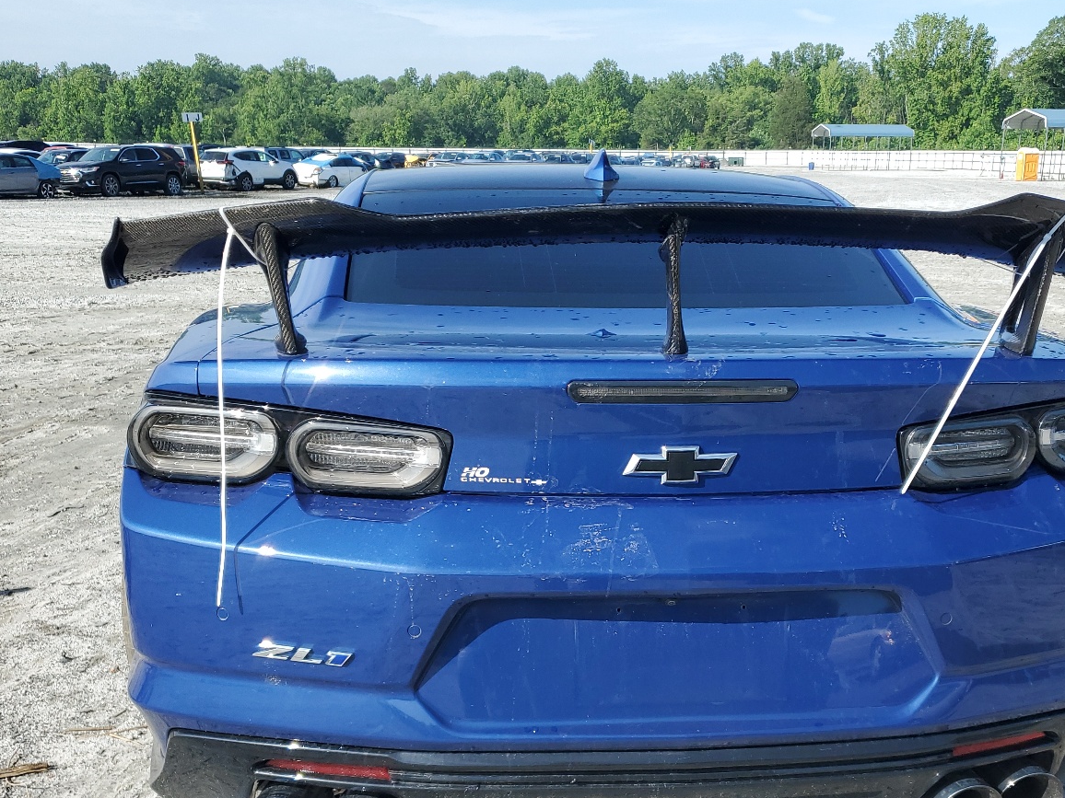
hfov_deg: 51.2
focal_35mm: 36
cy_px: 524
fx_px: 1108
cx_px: 603
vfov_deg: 39.2
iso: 50
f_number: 1.5
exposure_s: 1/2000
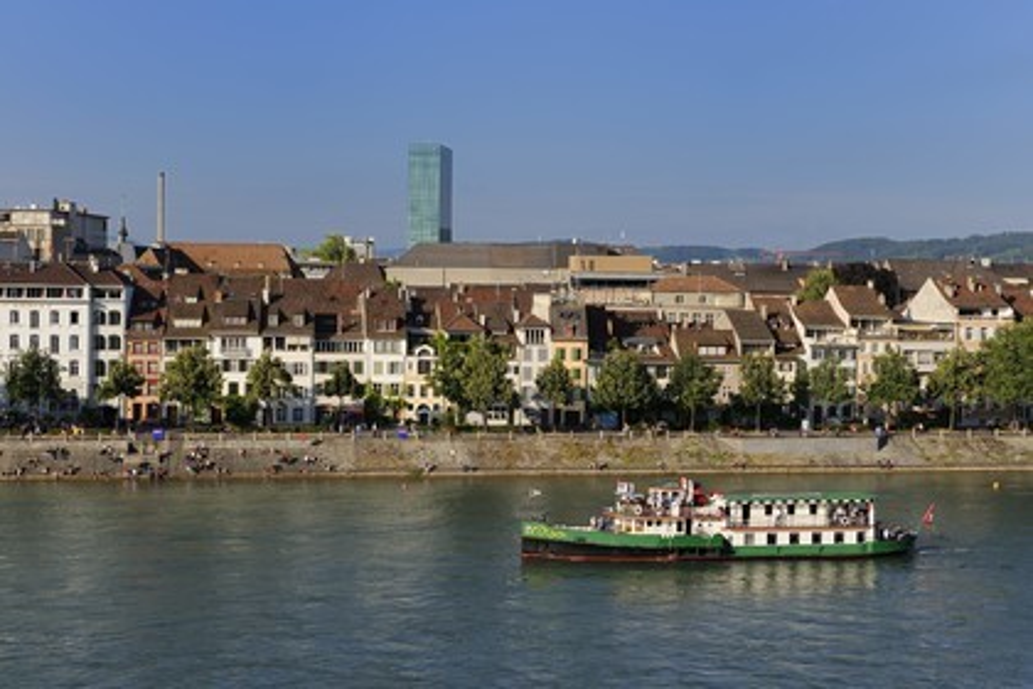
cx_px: 516
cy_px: 344
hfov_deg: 33.4
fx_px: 1722
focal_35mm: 60
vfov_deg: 22.6
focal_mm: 60
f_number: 14
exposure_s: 1/160
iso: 200
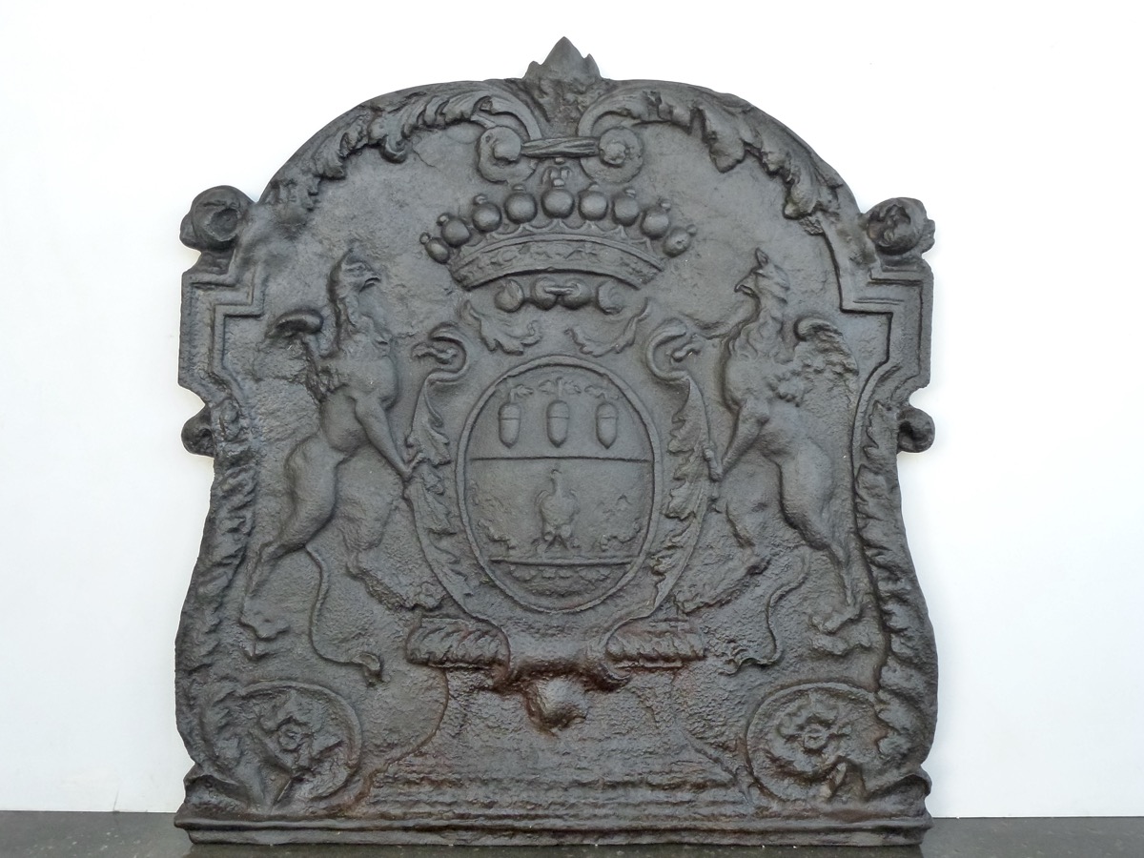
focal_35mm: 38
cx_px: 572
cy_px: 429
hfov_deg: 49.0
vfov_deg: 37.7
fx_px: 1256
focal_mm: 6.8
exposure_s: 1/60
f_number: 3.8
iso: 400
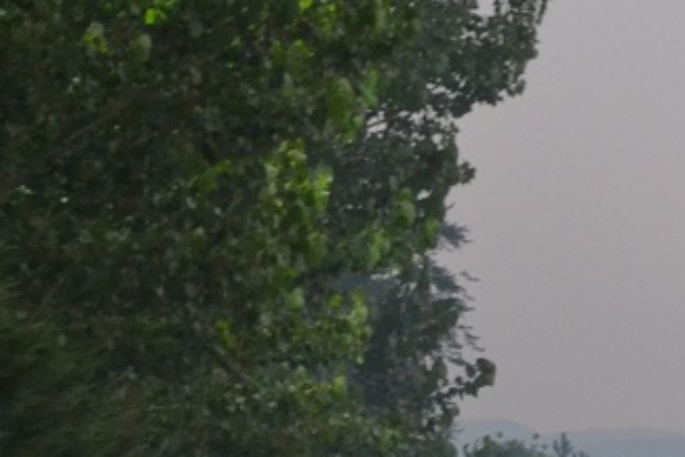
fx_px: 3731
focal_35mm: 196
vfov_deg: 6.9
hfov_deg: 10.3
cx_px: 904
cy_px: 614
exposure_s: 1/60
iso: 3200
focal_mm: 46
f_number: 5.3
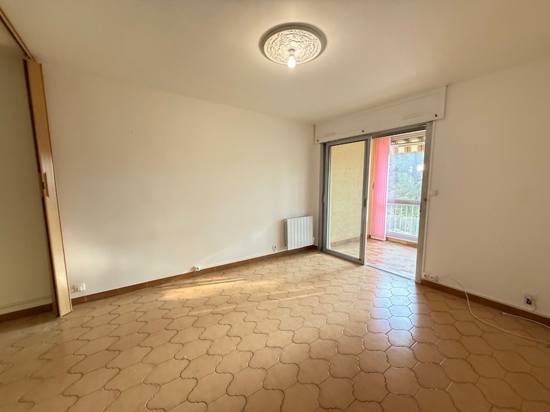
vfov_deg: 85.7
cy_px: 206
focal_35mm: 14
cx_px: 275
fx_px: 222
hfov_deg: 102.1
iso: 400
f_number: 2.2
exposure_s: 1/100
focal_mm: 2.22
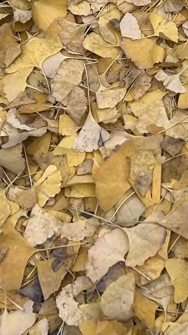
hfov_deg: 10.9
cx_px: 298
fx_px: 939
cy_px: -89
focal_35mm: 106
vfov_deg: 18.8
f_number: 1.5
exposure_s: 1/121
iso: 40
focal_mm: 5.7
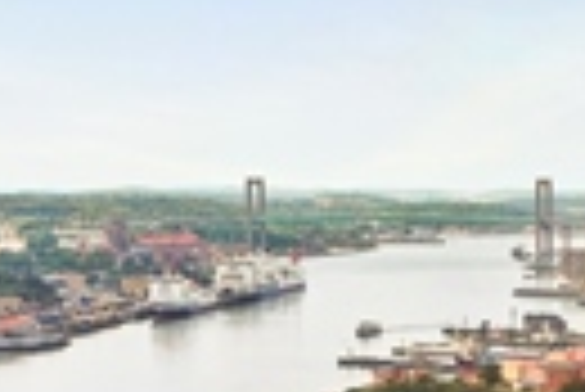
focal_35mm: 114
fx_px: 1855
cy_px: 662
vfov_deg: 11.3
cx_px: 580
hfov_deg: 17.5
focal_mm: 10.26
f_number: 8
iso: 100
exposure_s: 1/240
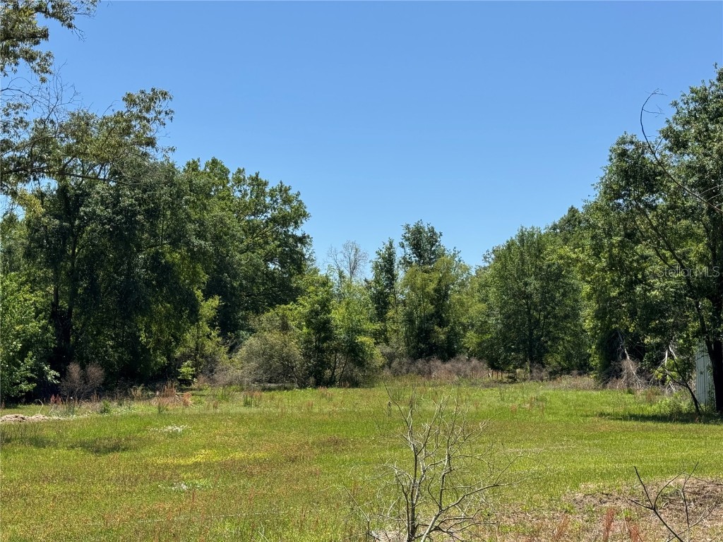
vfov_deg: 30.3
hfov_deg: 39.7
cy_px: 271
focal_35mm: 48
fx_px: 1003
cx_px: 362
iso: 64
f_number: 1.78
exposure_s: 1/4049
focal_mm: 6.76
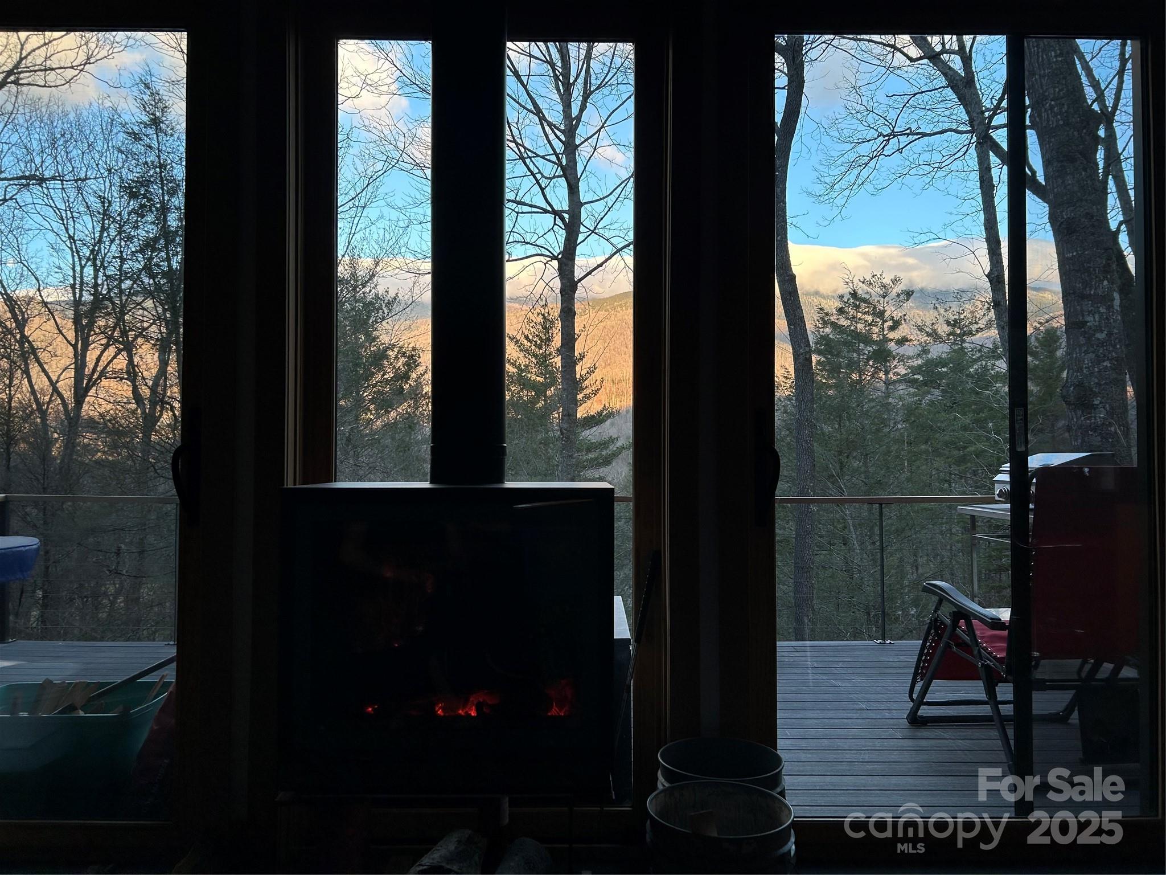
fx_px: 876
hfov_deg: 67.3
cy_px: 438
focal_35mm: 26
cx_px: 583
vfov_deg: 53.1
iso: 50
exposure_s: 1/316
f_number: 1.5
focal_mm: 5.7
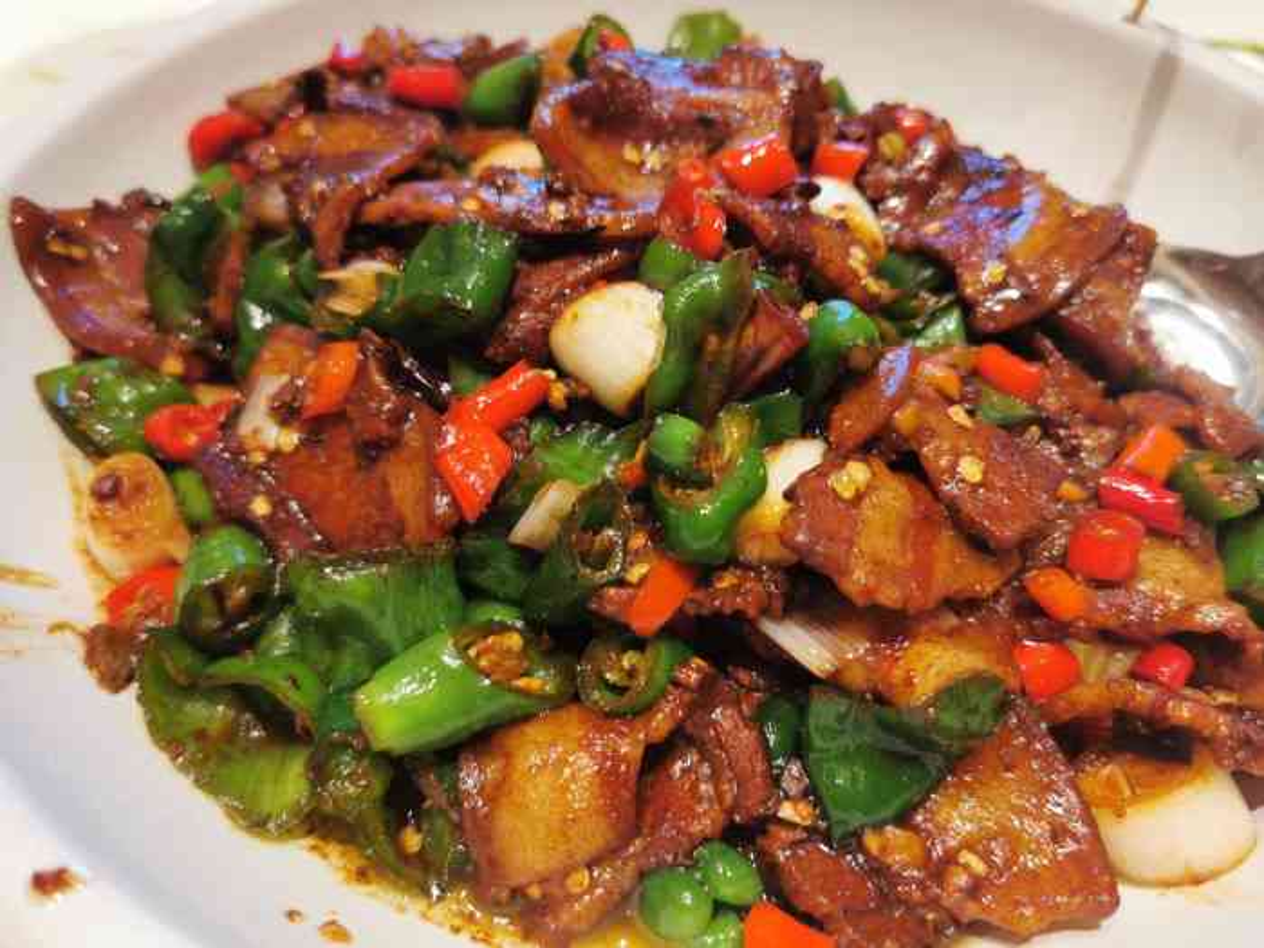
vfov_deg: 51.4
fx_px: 986
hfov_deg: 65.3
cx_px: 632
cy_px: 474
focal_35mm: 27
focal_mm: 5.56
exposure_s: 1/100
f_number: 1.6
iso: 64
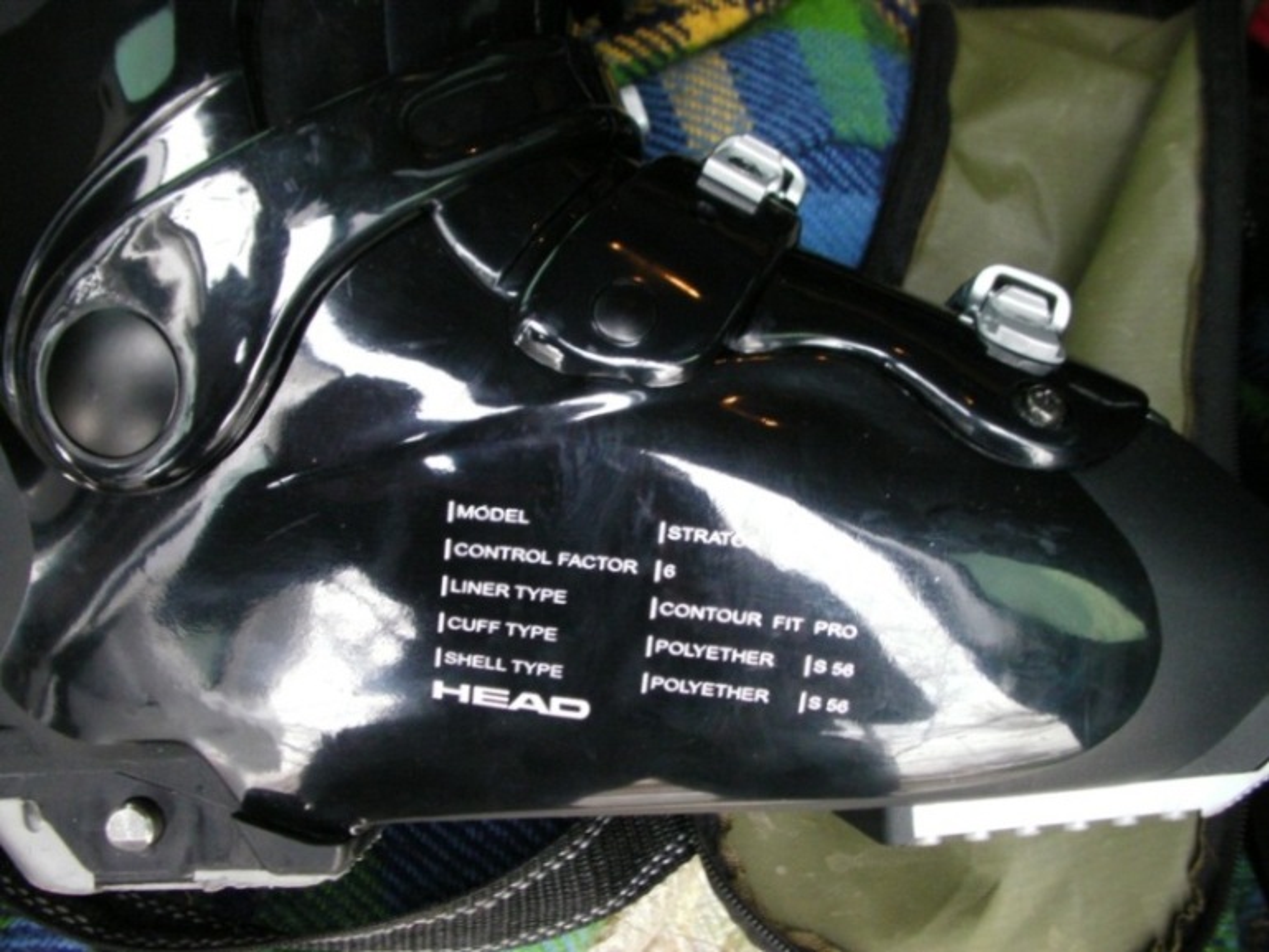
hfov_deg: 49.0
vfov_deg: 37.7
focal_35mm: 38
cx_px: 634
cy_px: 476
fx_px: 1393
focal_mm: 6.3
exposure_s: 1/25.7
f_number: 3.5
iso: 200
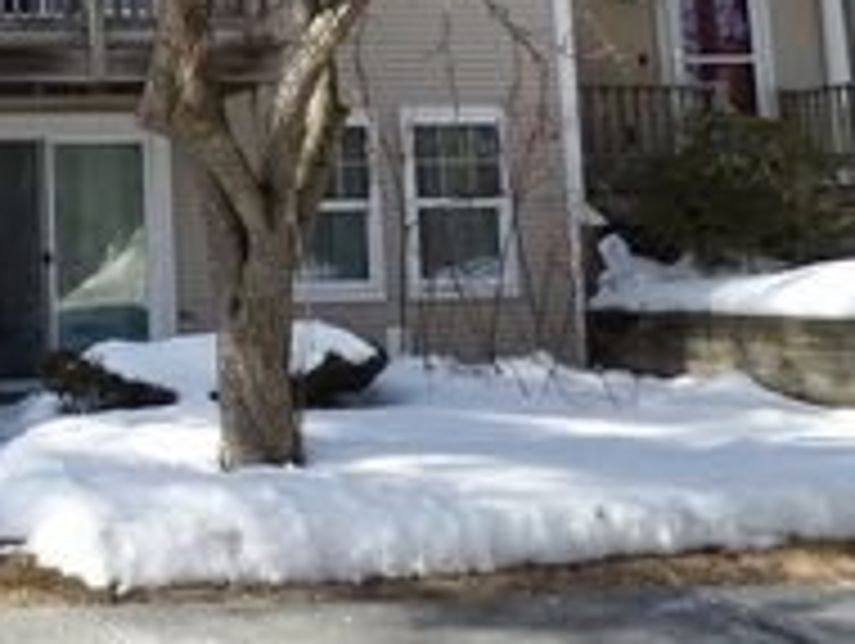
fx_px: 1558
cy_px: 25
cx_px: -108
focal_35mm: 63
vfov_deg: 22.6
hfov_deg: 27.8
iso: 100
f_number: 3.2
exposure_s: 1/527
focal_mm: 4.3
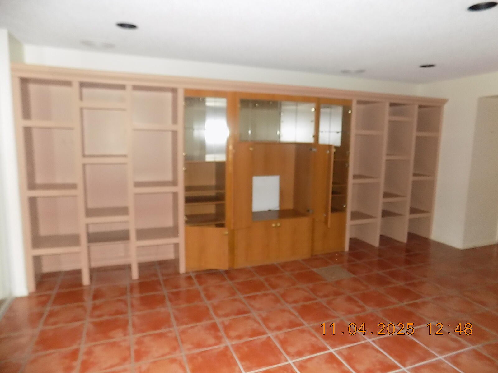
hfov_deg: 73.9
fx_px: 331
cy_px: 186
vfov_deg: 58.9
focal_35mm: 23
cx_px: 249
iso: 500
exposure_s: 1/30
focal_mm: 4
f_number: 3.1
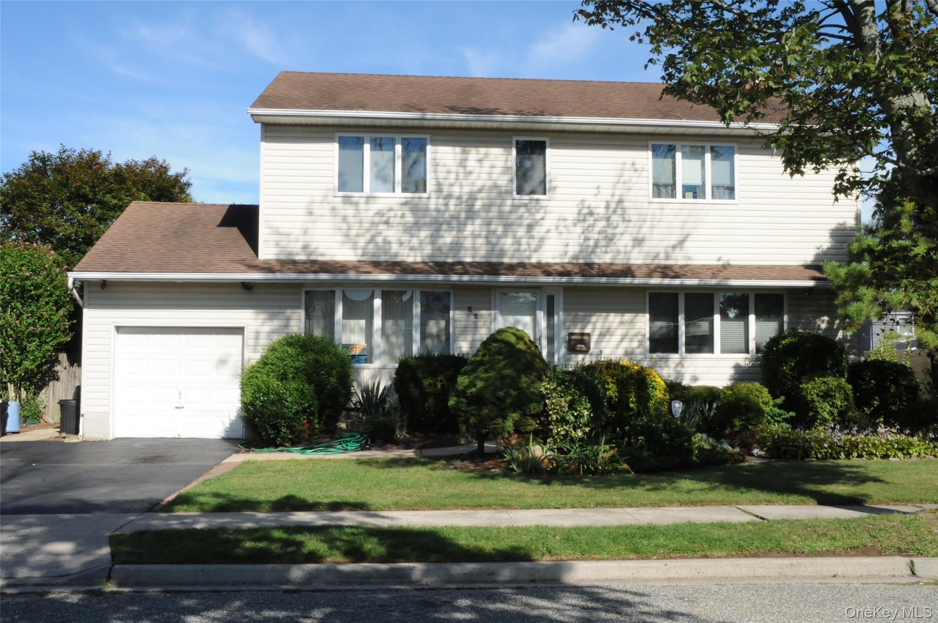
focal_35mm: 38
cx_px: 469
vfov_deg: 35.4
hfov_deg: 51.3
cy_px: 312
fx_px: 976
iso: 1000
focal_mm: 25
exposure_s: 1/200
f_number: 22
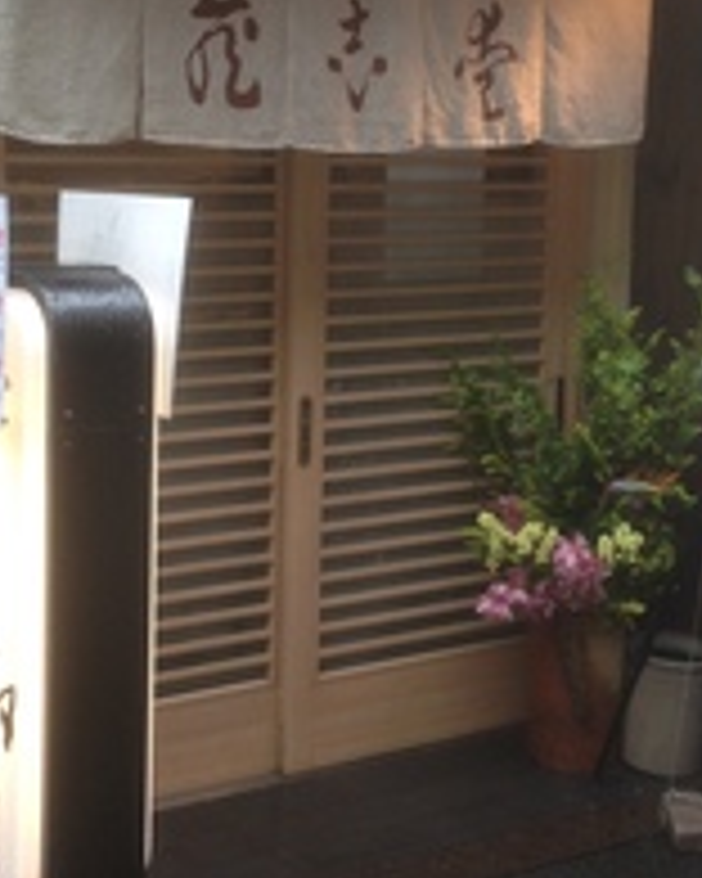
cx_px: 310
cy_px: 374
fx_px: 1714
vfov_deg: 28.7
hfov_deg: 23.1
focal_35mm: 66
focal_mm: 4.12
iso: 50
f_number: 2.4
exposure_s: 1/60
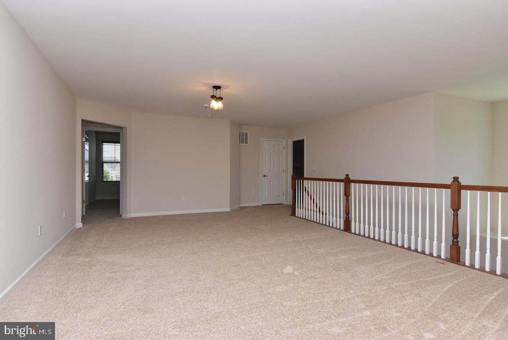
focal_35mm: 18
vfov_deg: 67.5
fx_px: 254
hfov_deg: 90.0
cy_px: 170
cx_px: 254
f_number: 11
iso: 800
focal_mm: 12
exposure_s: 1/160
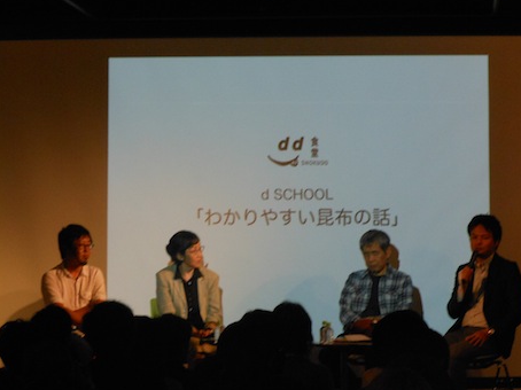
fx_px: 1910
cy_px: 189
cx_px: 273
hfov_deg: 15.5
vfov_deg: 11.7
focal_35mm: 127
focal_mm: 21.5
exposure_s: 1/30
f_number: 5.4
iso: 400
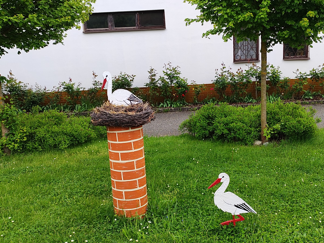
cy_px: 136
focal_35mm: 40
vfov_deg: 35.9
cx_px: 194
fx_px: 374
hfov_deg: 46.5
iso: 50
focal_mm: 5.89
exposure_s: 1/214
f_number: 1.89
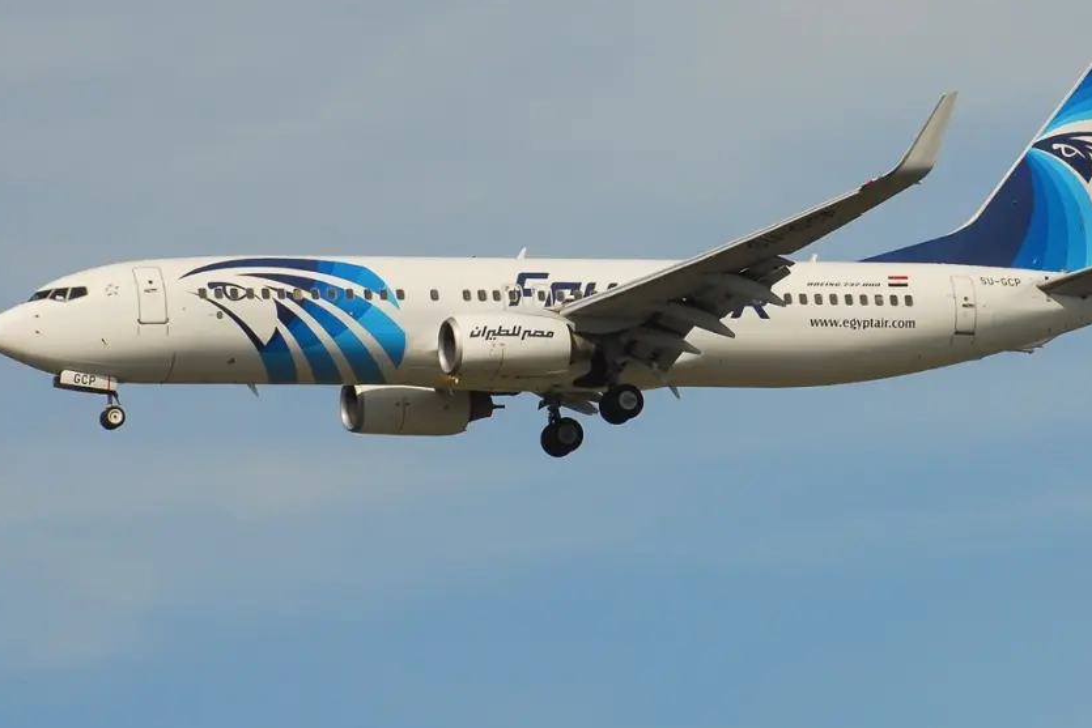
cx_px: 613
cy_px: 314
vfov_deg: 4.2
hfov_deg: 6.2
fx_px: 10041
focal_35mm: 331
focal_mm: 180
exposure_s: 1/750
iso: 200
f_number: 8
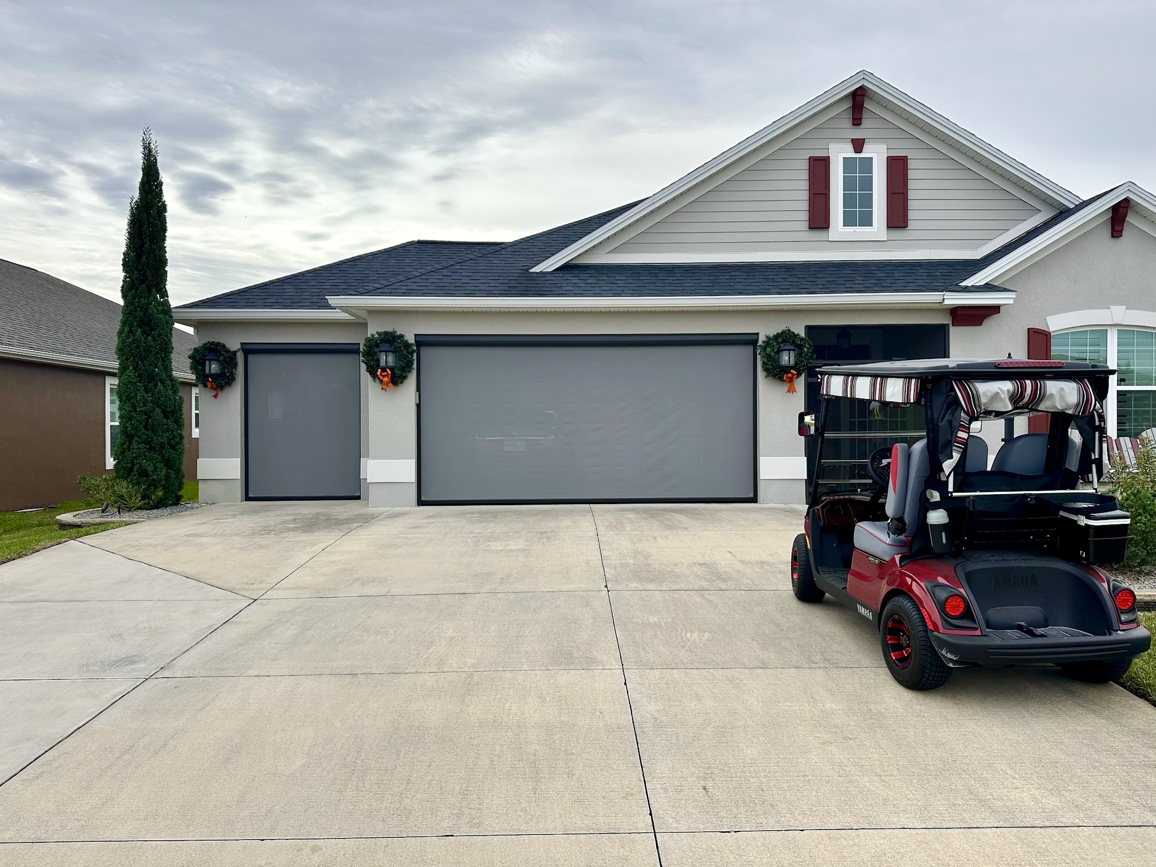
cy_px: 434
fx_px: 801
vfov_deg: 56.8
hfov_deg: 71.6
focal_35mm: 24
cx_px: 578
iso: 80
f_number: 1.78
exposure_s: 1/4545
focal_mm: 6.86
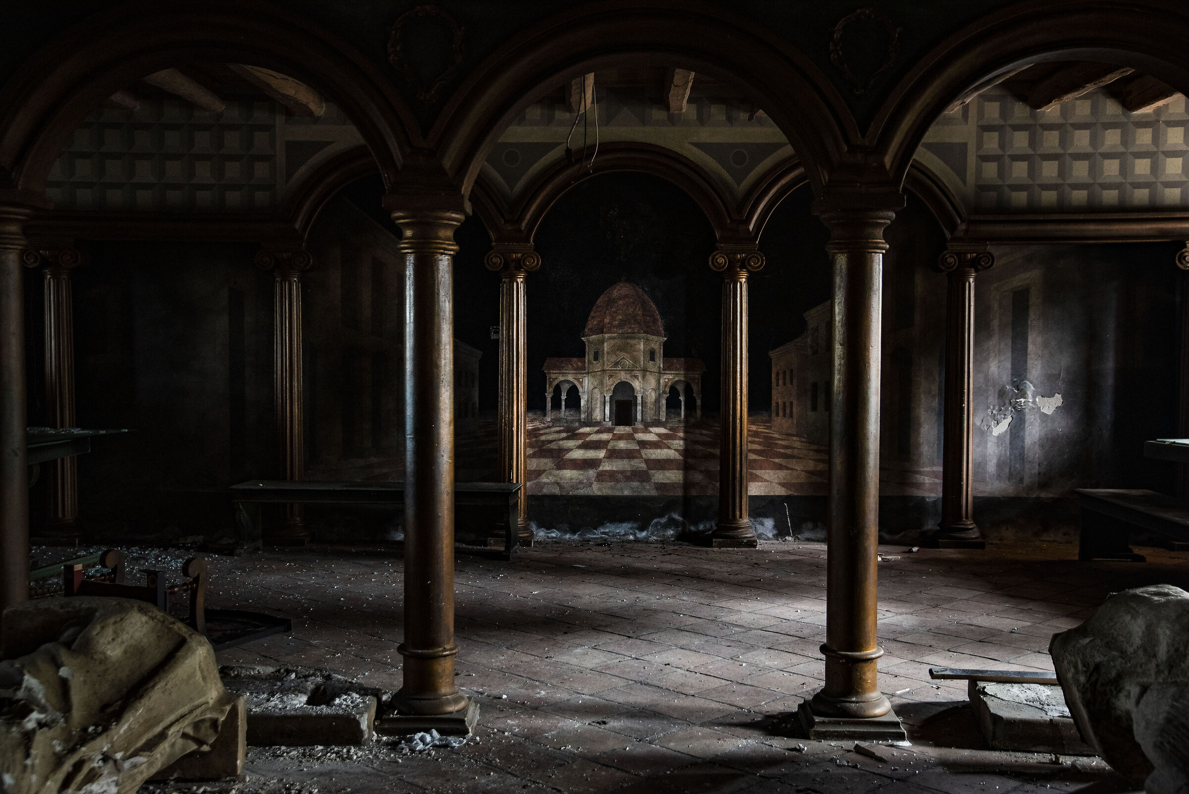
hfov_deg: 46.4
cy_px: 397
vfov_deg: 31.9
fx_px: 1388
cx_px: 594
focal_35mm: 42
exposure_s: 1/50
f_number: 4
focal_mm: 42
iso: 1000
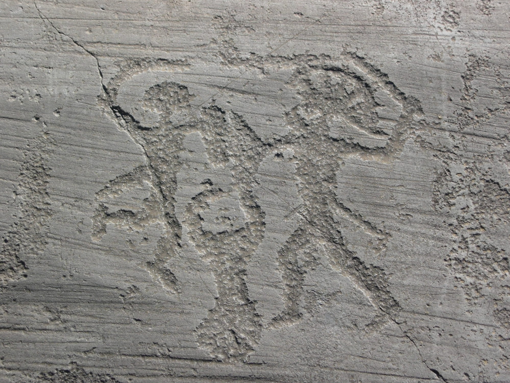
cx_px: 255
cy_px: 192
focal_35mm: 92
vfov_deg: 16.1
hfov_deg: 21.3
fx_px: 1355
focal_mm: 19.1
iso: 79
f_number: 4.3
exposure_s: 1/470
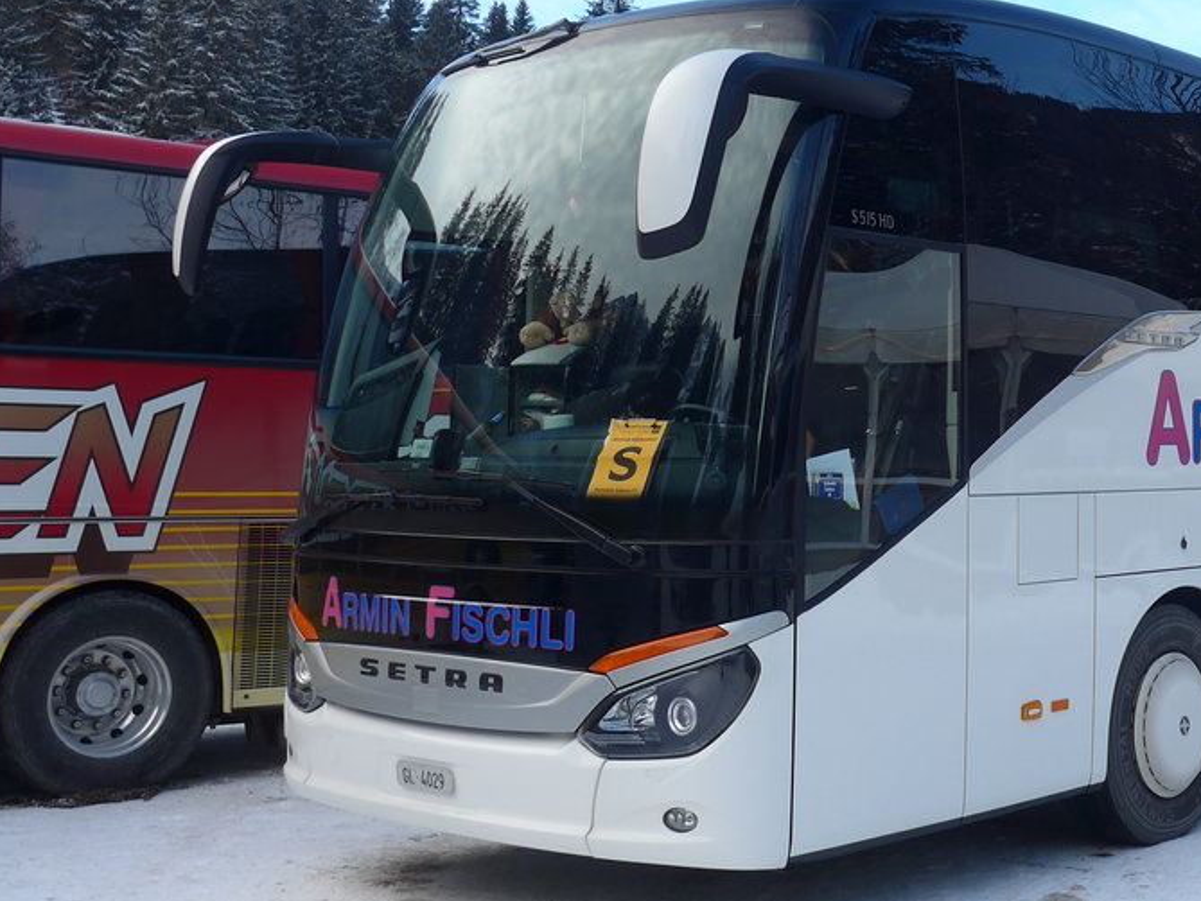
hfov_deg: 35.1
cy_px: 314
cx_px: 1034
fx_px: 1804
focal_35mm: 52
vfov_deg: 27.9
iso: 80
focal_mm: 6
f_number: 2.8
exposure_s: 1/320
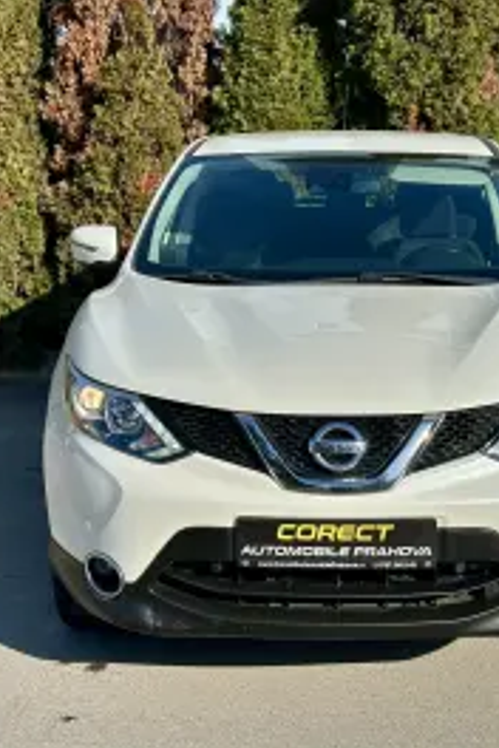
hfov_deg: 20.0
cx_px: 332
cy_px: 374
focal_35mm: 68
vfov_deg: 29.7
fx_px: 1414
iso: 64
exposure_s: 1/5556
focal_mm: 6.86
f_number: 1.78
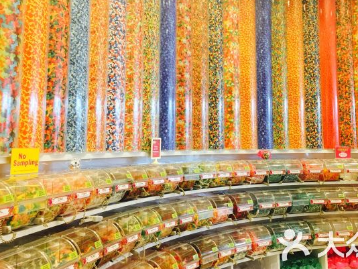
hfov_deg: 48.7
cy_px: 104
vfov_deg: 37.6
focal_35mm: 38
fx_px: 393
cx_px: 211
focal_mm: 4.15
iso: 50
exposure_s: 1/33
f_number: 2.2
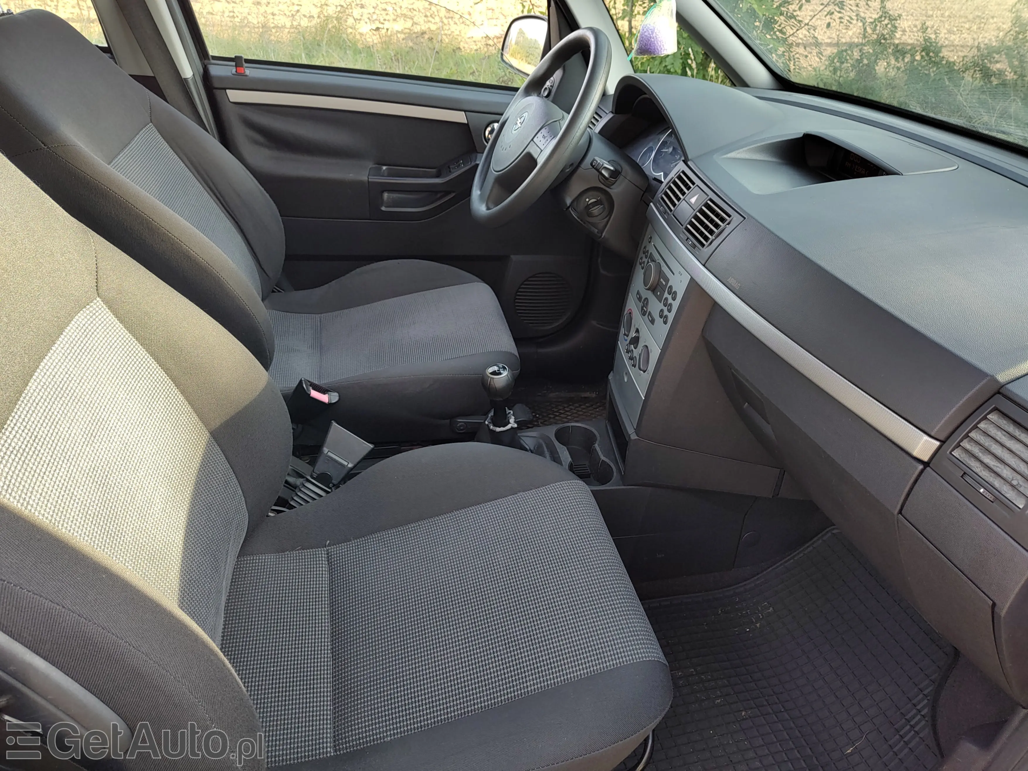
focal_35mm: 23
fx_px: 683
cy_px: 386
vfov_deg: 58.9
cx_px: 514
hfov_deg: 73.9
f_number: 1.8
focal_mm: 5.56
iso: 100
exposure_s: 1/122
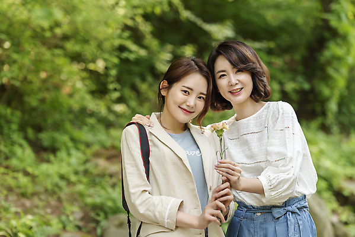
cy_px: 118
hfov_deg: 15.8
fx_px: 1283
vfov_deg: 10.6
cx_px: 178
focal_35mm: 130
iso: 400
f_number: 2.8
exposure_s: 1/250
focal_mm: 130
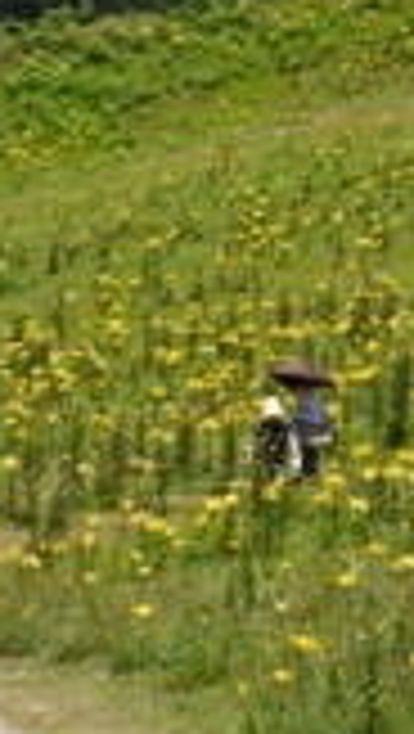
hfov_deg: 5.5
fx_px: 4185
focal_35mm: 215
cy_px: 27
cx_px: 958
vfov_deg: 10.0
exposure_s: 1/320
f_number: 7.1
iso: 100
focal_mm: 36
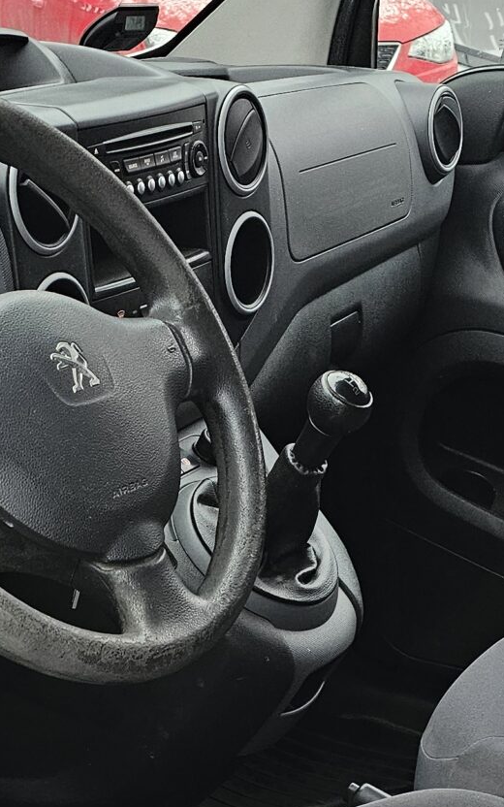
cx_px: 91
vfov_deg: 25.8
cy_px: 852
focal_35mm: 75
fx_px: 1648
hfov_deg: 17.2
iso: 250
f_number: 1.7
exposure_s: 1/100
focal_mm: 6.3
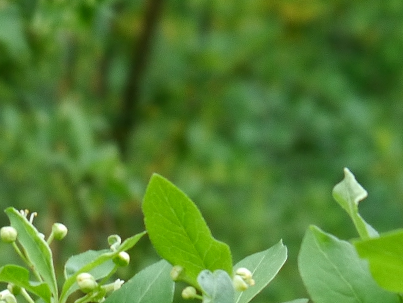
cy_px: 606
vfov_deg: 10.2
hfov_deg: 14.6
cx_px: 138
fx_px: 1572
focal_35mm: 135
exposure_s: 1/50
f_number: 3.5
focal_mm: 14
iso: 800
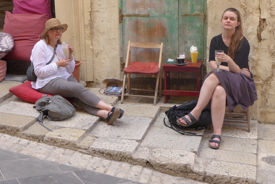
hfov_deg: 34.5
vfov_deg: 23.4
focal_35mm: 58
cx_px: 141
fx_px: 443
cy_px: 80
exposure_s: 1/250
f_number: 2.8
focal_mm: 9.8
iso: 80
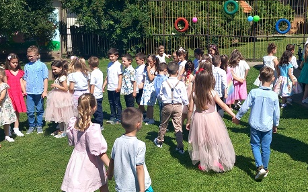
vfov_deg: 25.7
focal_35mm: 50
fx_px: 420
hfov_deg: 40.0
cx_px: 192
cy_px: 70
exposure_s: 1/510
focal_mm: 4
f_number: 1.8
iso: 20
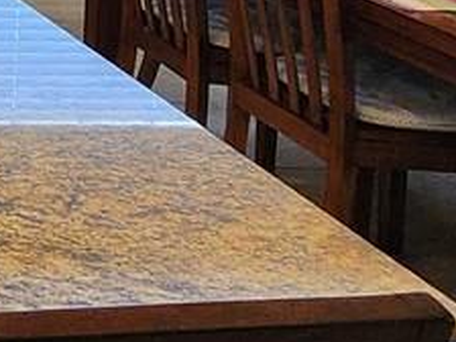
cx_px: -647
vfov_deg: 13.5
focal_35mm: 93
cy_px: -348
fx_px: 1225
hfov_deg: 14.2
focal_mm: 2.2
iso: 200
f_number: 2.2
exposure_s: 1/60
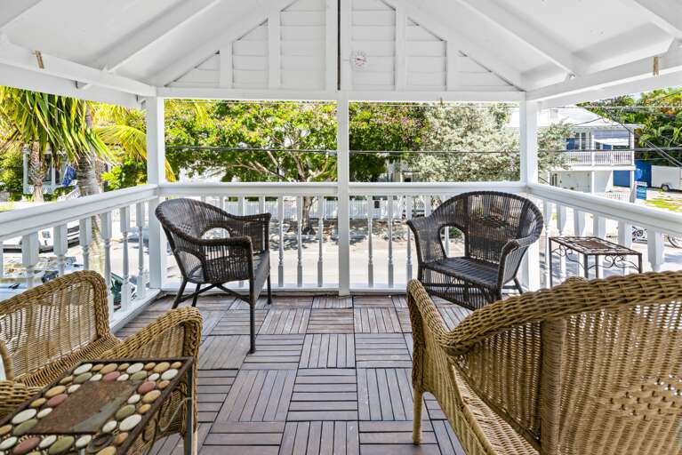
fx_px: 265
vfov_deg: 81.3
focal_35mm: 14
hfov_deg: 104.2
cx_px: 341
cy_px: 228
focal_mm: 14
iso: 100
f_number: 8
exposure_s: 1/50
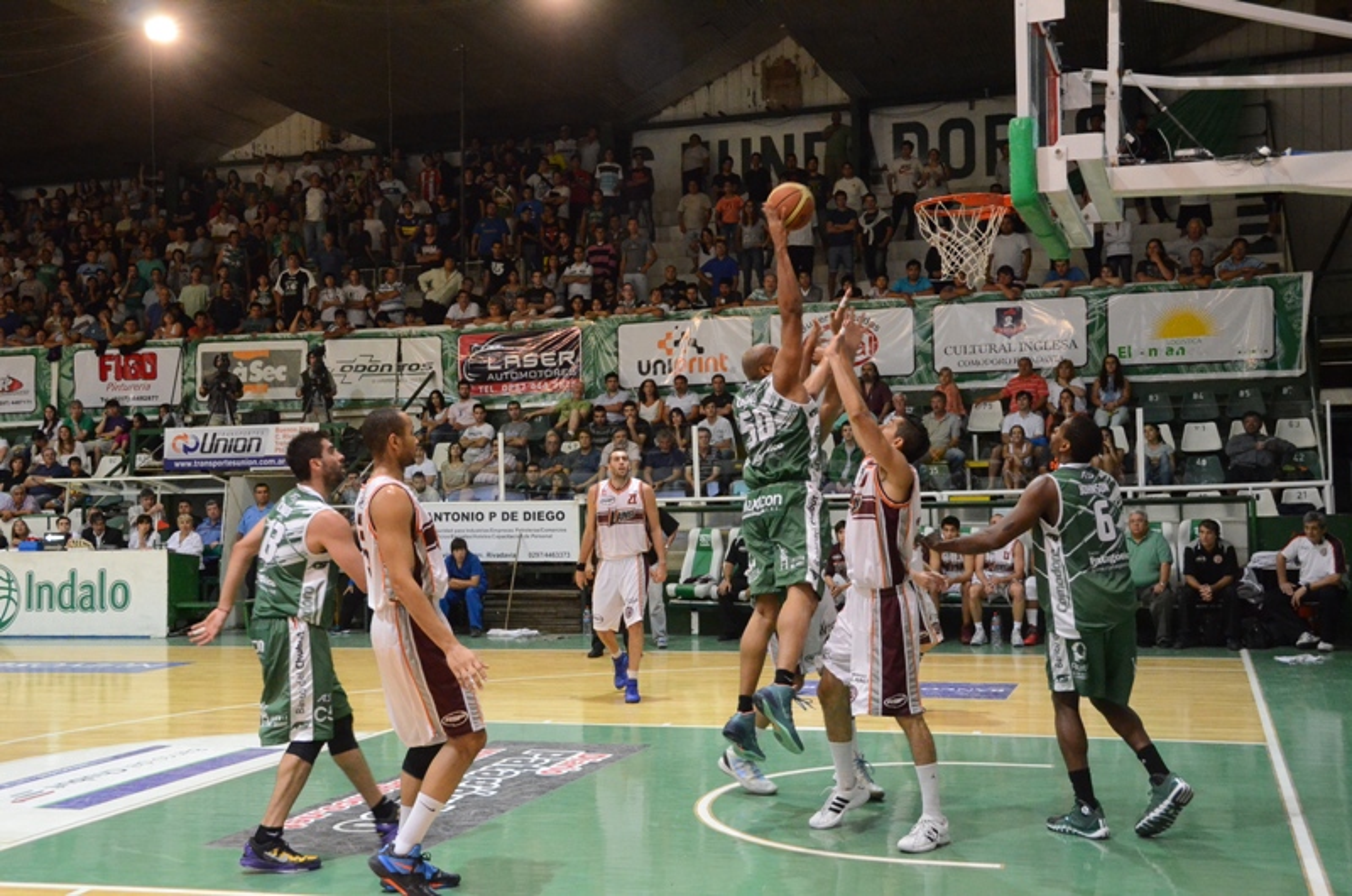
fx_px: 1574
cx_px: 676
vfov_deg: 31.8
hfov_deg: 46.5
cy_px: 448
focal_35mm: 42
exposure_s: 1/200
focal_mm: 28
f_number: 5
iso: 5000
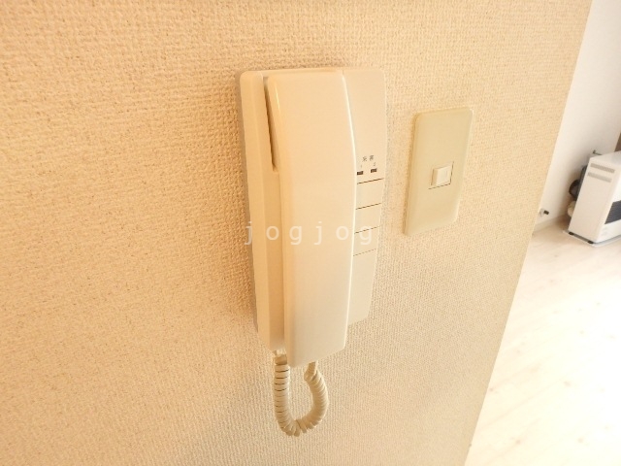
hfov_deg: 79.0
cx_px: 310
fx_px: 377
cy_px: 233
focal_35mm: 21
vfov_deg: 63.4
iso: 640
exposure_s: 1/30
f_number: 3.5
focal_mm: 3.7
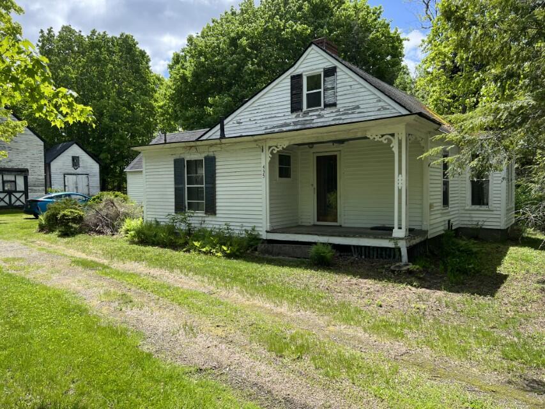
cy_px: 204
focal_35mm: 26
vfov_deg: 53.1
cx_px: 272
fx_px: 409
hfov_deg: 67.3
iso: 50
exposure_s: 1/1934
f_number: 1.5
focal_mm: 5.7
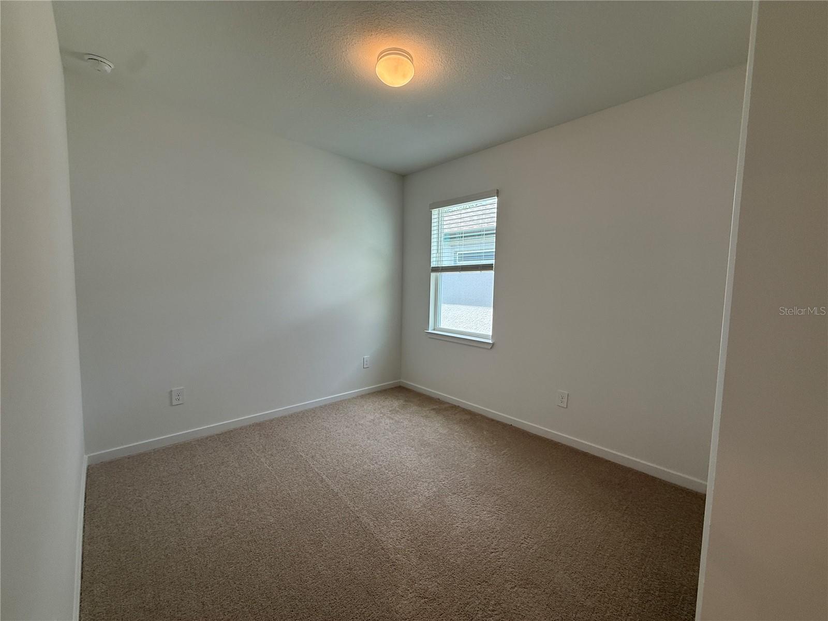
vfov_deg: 85.7
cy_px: 310
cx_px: 414
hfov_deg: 102.1
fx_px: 335
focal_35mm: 14
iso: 80
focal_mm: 2.22
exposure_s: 1/120
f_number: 2.2
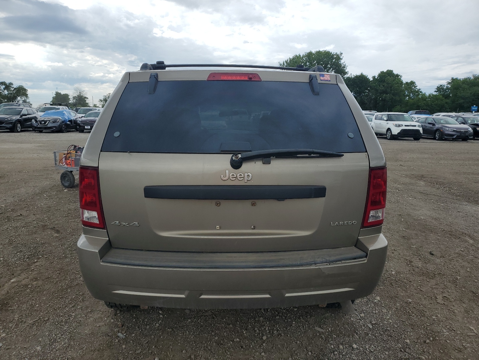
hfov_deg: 67.3
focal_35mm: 26
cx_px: 240
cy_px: 180
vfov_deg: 53.1
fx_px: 360
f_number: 1.5
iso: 50
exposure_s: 1/2000
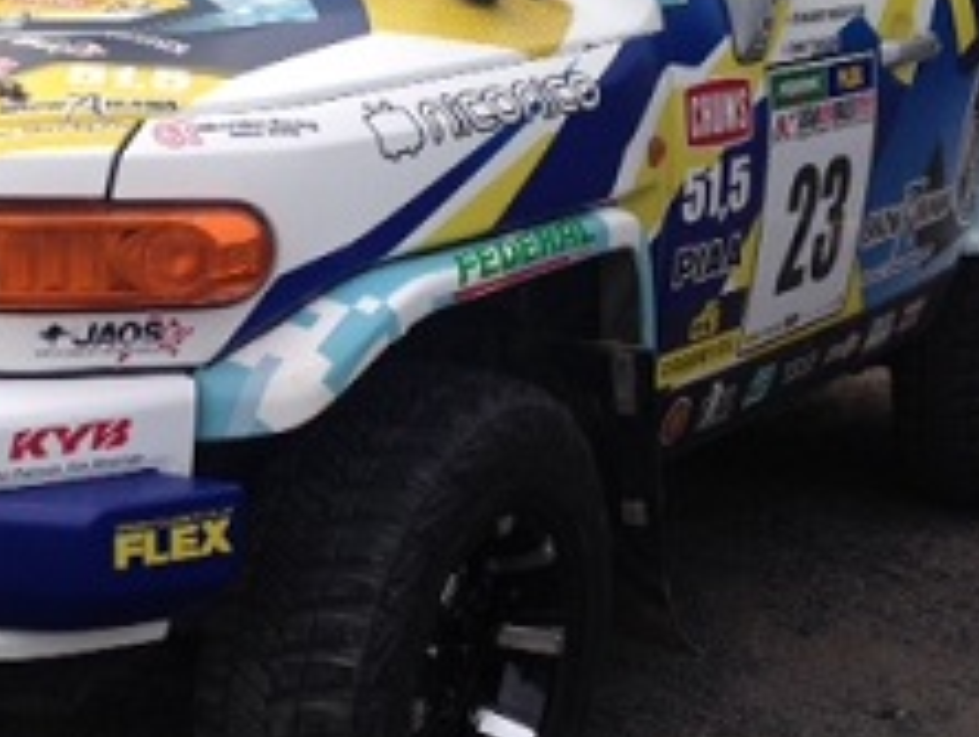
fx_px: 2152
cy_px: 238
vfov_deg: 19.4
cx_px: 123
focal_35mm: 76
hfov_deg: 25.0
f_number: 2.4
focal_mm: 4.12
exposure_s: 1/420
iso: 50
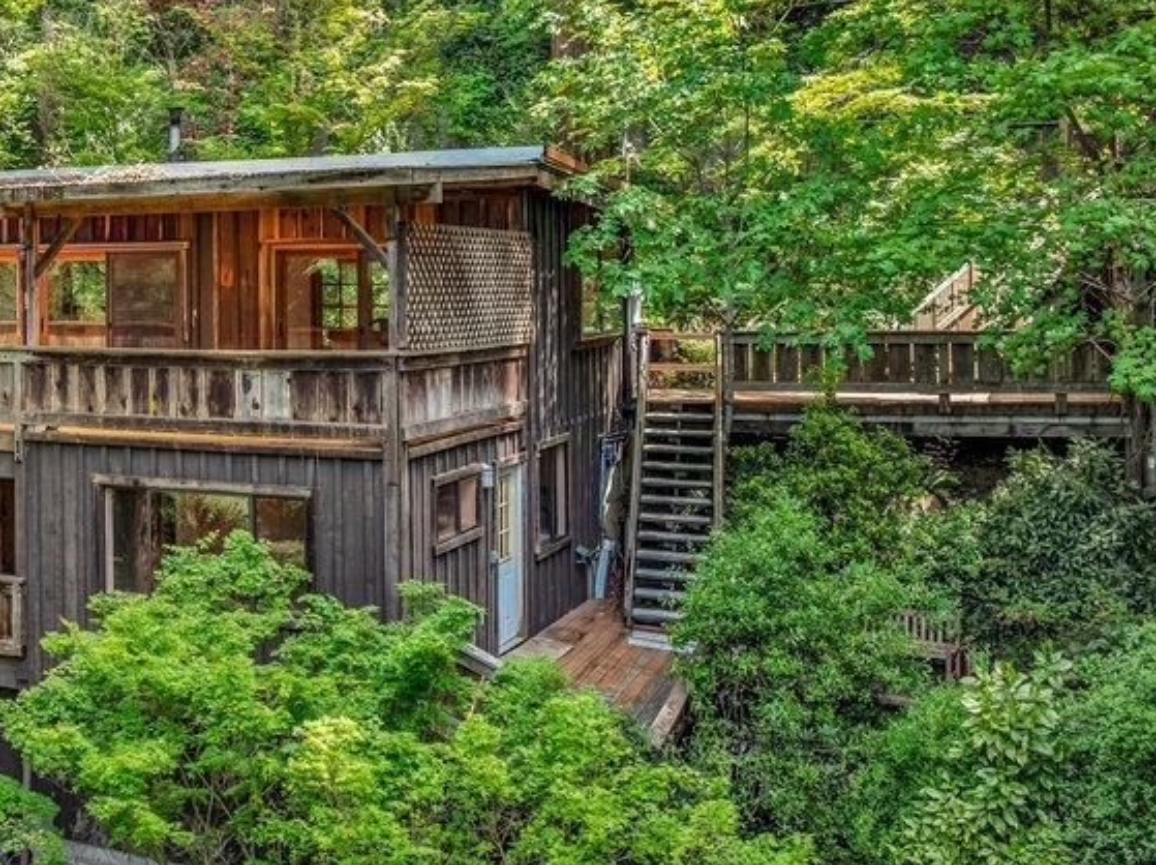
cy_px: 285
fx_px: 1468
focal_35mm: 44
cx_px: 244
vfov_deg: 32.5
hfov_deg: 41.3
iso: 110
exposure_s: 1/20
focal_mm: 12.29
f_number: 2.8
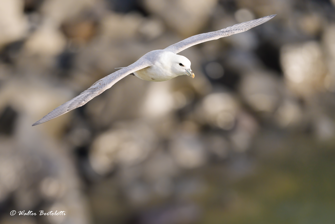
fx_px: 2791
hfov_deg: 6.9
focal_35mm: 300
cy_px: 112
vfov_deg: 4.6
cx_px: 168
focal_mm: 300
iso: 500
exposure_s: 1/2000
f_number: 2.8
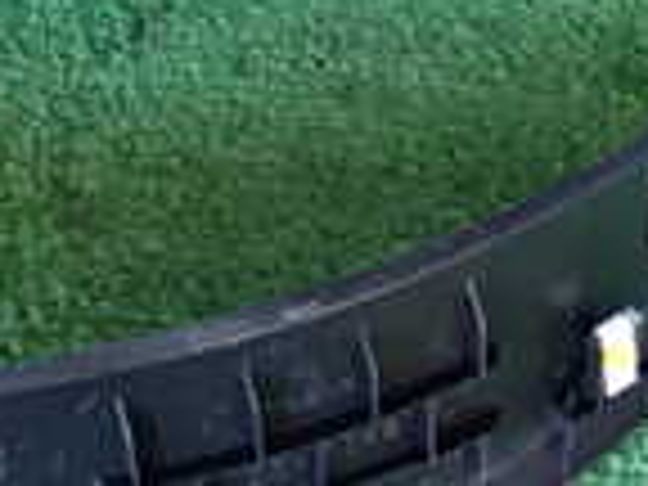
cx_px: 220
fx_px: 1947
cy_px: 166
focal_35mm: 104
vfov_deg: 14.2
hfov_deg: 18.8
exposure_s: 1/30
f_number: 2
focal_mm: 4.5
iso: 320
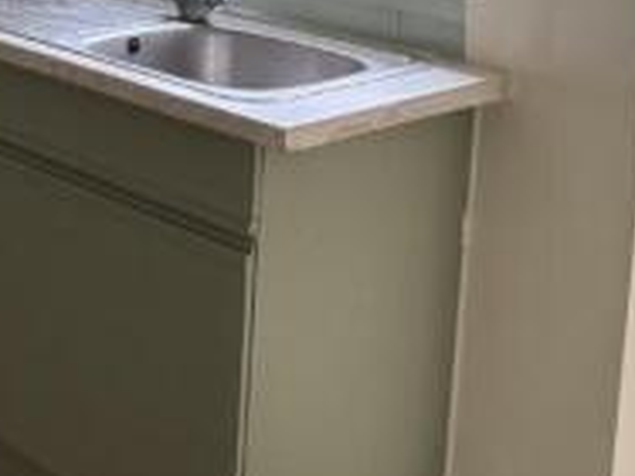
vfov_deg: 18.3
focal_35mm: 75
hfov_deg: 22.0
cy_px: -144
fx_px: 1375
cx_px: -290
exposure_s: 1/60
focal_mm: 6.76
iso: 500
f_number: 1.78
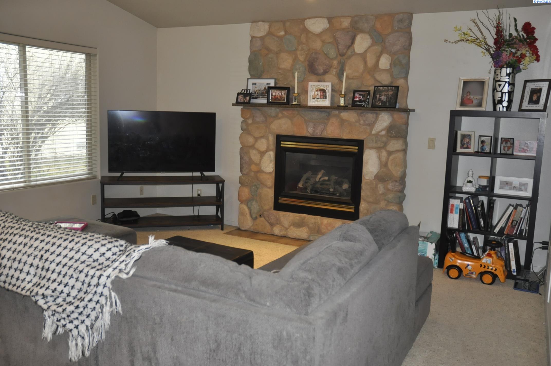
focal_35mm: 33
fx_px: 504
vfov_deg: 39.9
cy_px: 183
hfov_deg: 57.3
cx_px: 276
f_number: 3.5
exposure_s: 1/60
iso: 800
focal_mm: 22
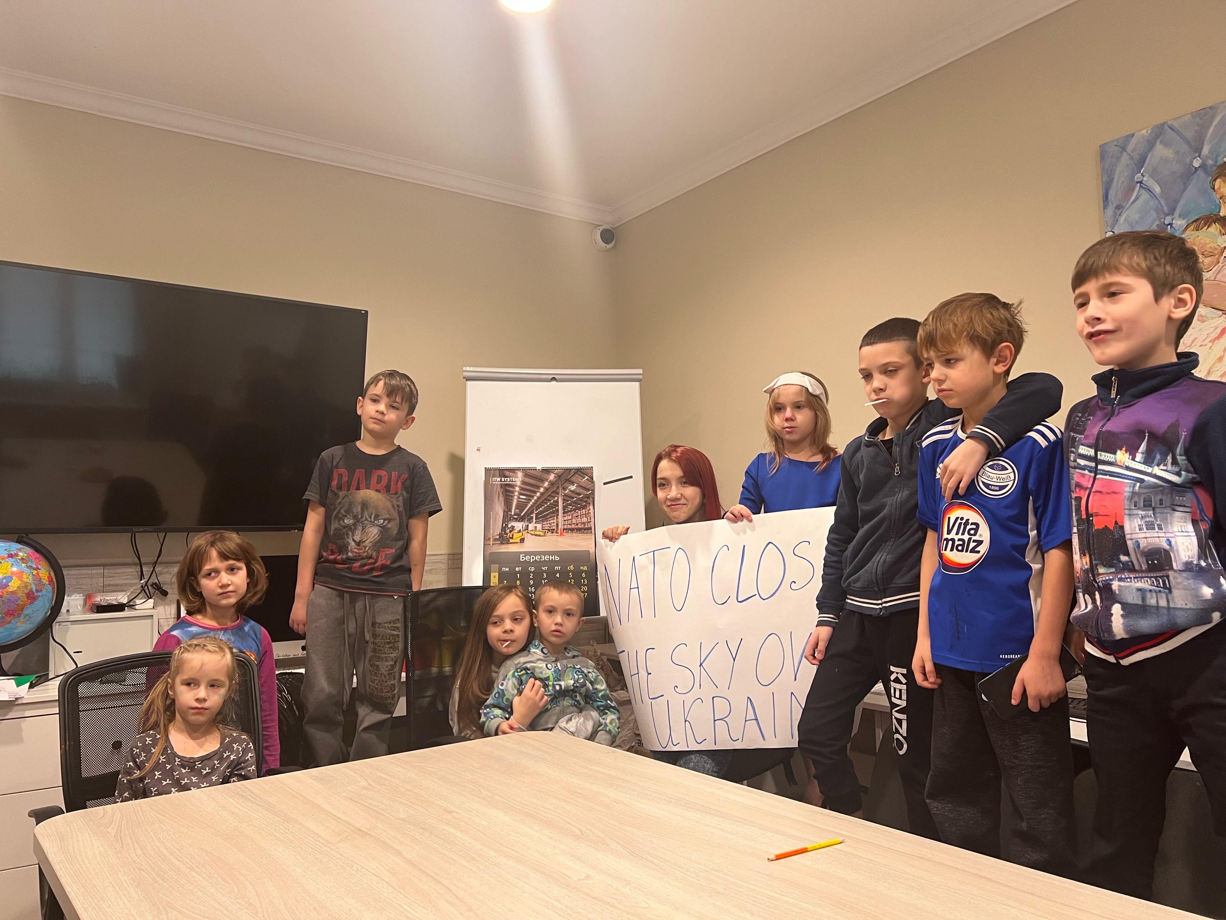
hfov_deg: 67.3
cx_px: 613
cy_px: 460
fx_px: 921
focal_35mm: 26
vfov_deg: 53.1
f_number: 1.5
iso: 100
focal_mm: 5.7
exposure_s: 1/50
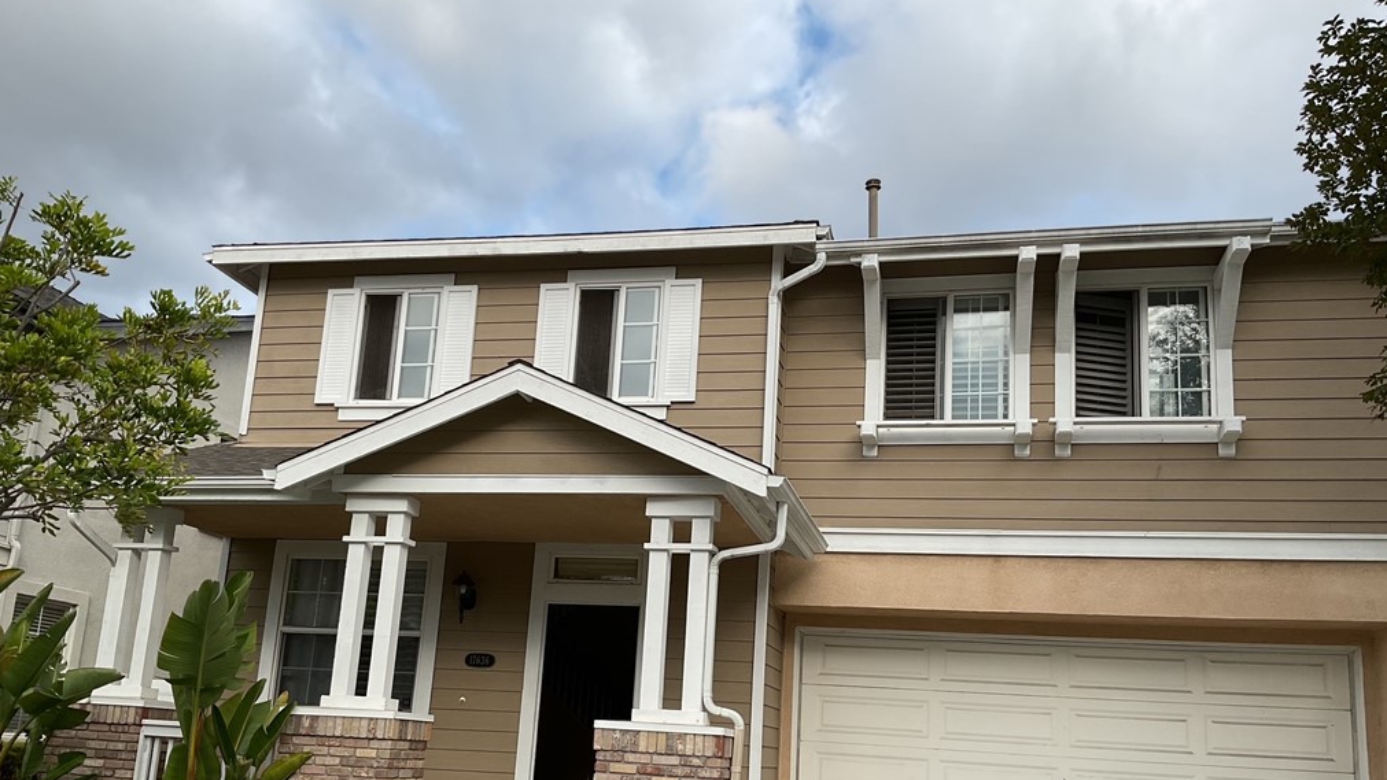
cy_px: 510
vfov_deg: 36.4
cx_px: 700
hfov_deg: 61.0
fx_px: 1177
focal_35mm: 32
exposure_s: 1/1250
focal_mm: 3
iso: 16
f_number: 1.8
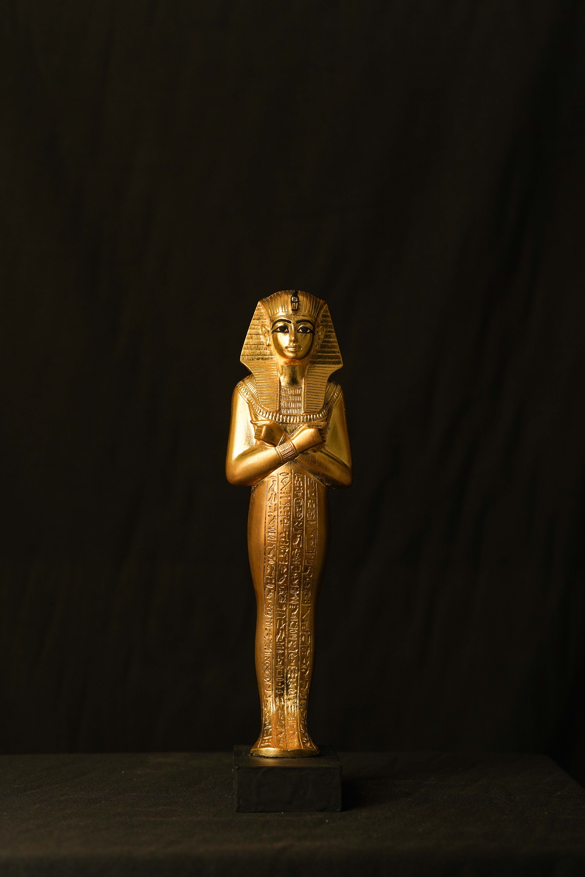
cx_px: 292
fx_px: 2559
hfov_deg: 13.0
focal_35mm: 105
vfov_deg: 19.5
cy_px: 438
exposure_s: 1/100
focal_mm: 105
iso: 400
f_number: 4
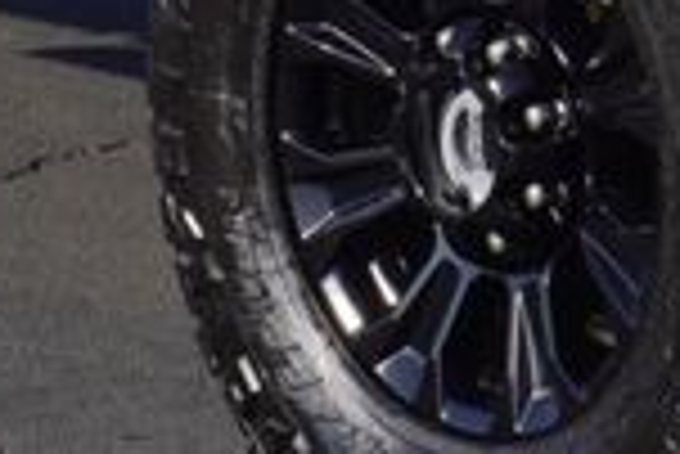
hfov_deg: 6.5
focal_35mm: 314
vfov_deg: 4.3
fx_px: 5944
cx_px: 369
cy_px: -526
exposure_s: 1/160
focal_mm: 31
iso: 100
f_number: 11
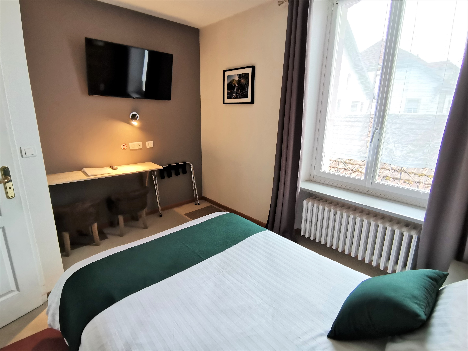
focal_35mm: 17
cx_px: 234
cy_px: 176
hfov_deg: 91.0
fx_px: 230
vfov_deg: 74.7
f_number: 2.2
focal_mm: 2.23
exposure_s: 1/33.3
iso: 320
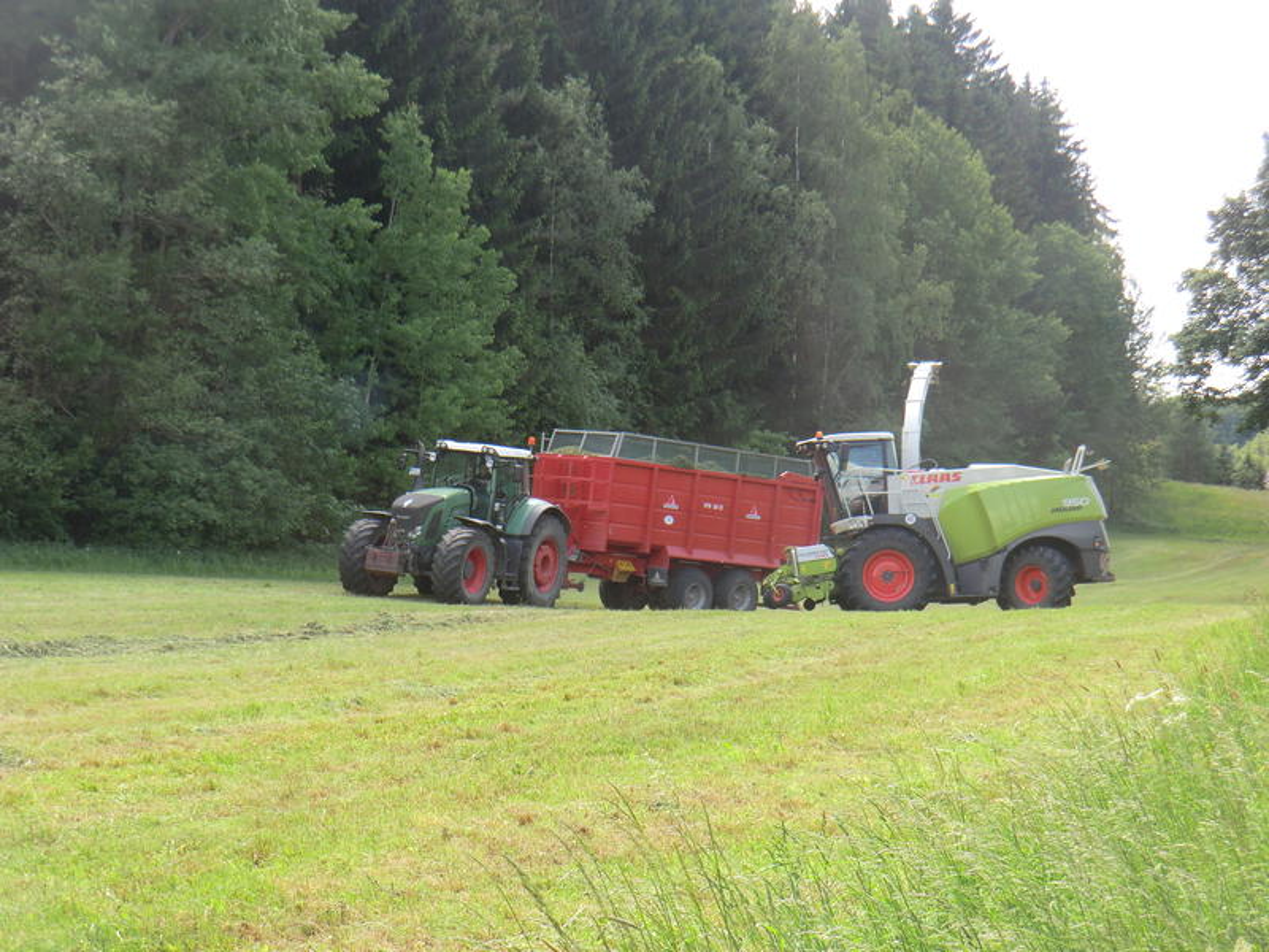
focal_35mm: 76
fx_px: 2786
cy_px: 476
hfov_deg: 25.7
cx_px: 634
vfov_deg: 19.4
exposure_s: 1/80
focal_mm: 13.6
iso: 64
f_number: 4.6
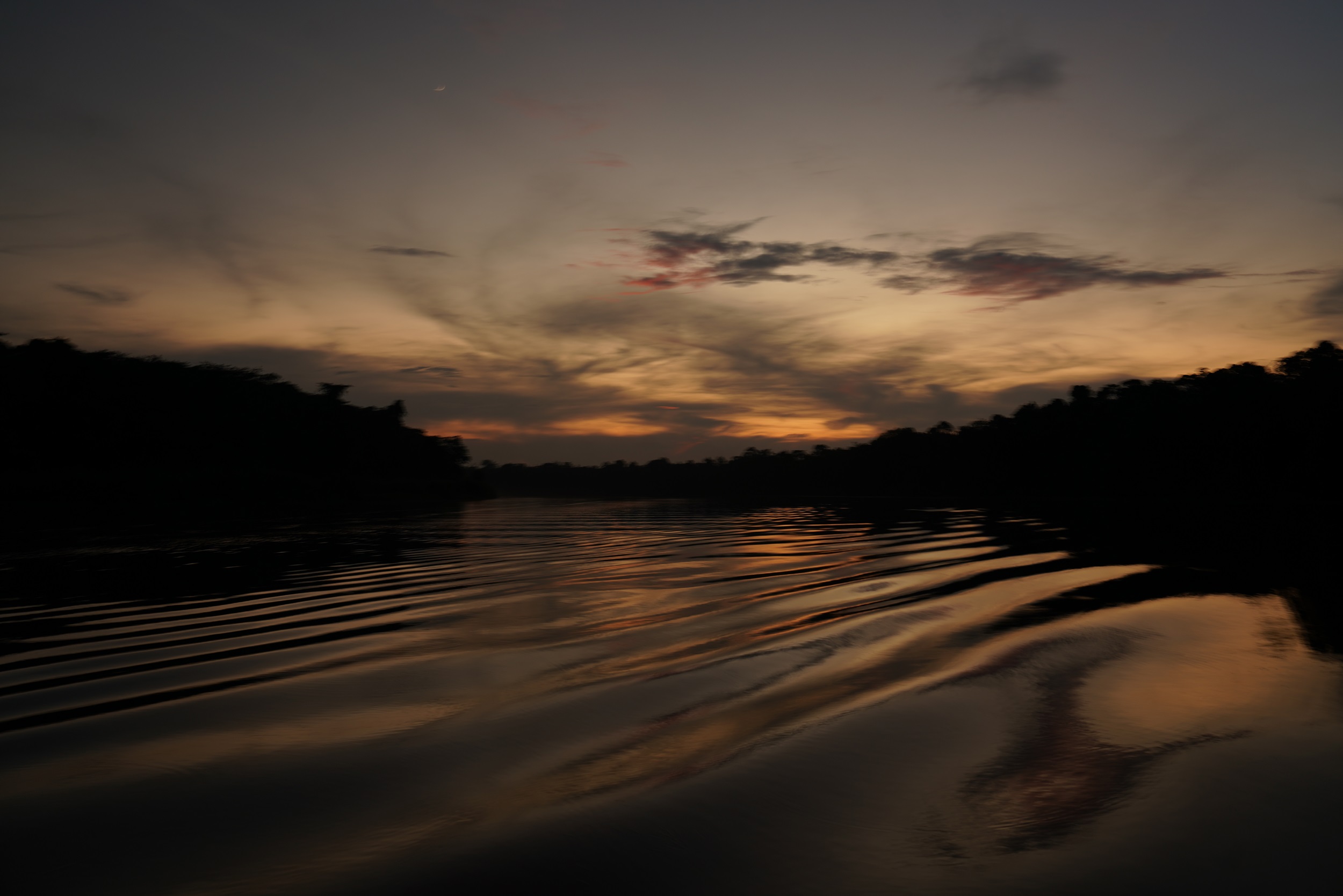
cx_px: 672
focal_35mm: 25
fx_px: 933
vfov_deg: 51.3
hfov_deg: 71.5
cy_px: 448
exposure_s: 1/10
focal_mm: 25
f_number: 5.6
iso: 100
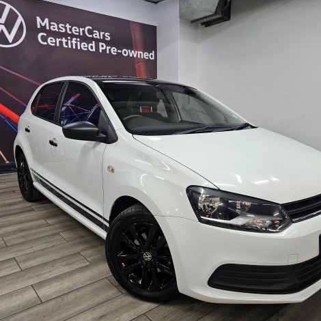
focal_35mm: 28
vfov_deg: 57.3
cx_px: 183
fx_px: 294
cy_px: 160
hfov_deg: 57.1
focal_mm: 6.3
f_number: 1.7
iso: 200
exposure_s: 1/100
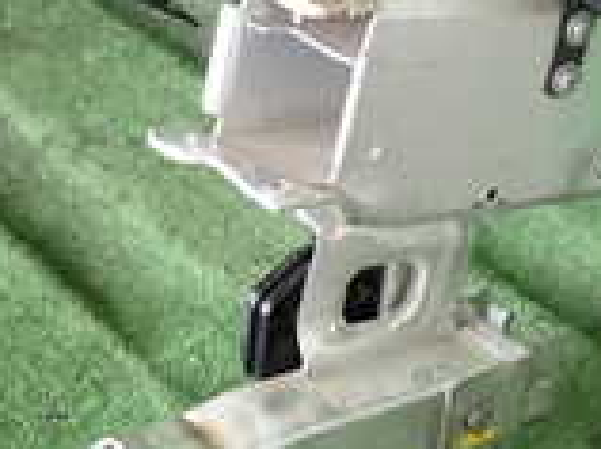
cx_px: 392
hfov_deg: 20.6
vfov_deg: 15.2
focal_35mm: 95
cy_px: 0
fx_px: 1647
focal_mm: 4.5
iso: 160
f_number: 2
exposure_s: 1/125
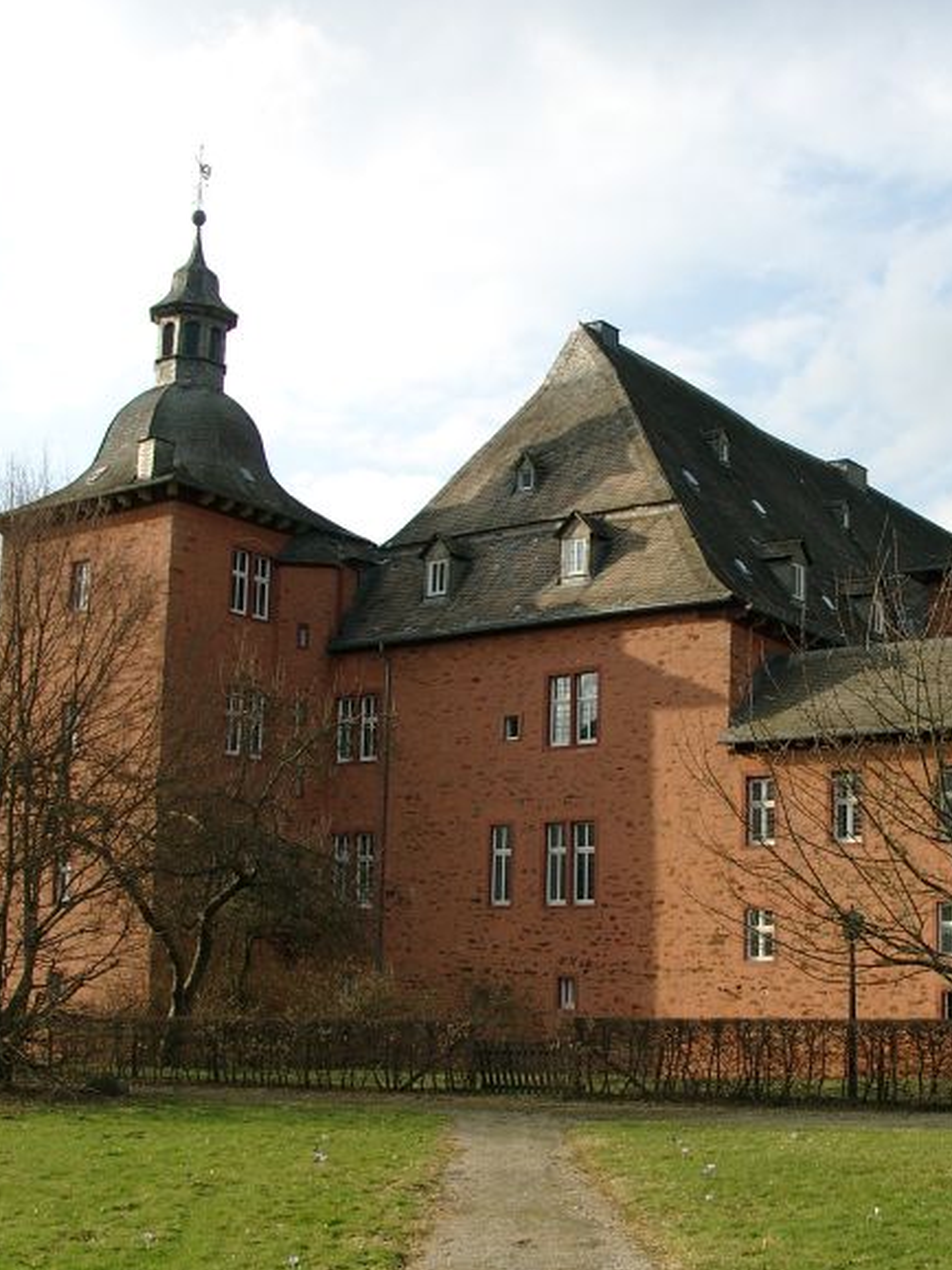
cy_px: 649
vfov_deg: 40.4
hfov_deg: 30.6
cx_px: 647
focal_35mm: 47
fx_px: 1724
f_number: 4
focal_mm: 7.13
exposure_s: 1/460
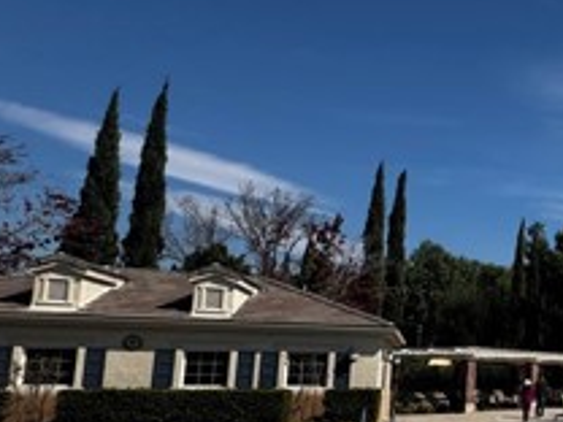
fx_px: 699
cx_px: 780
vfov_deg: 33.1
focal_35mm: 43
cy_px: 303
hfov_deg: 30.9
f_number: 2.2
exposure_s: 1/2985
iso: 50
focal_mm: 2.22
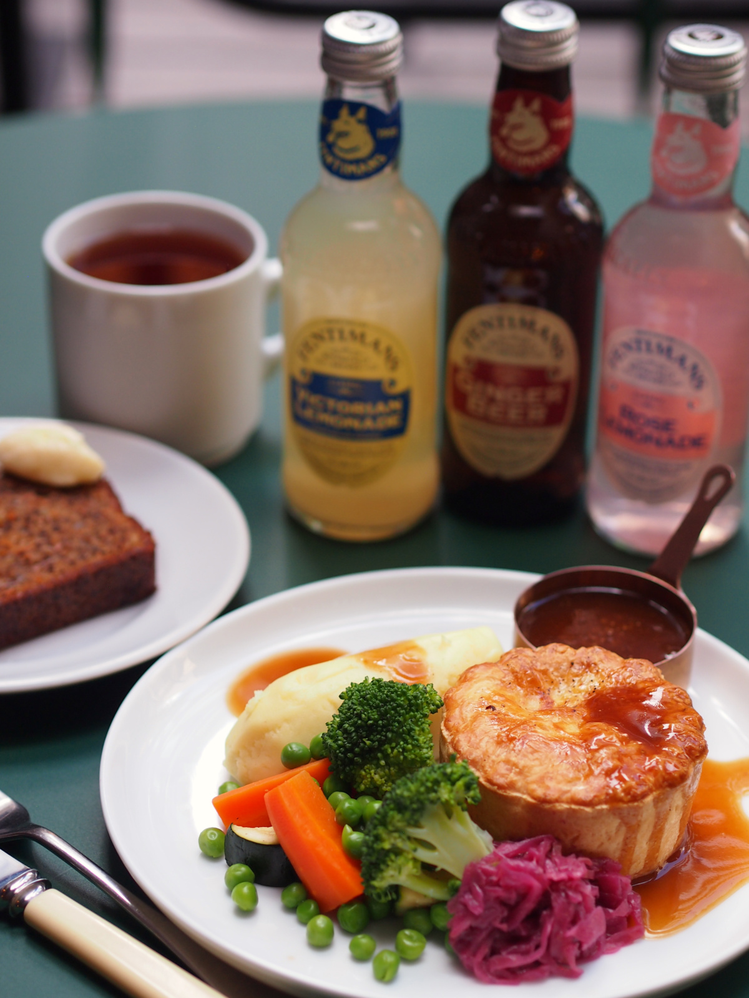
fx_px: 2596
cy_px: 499
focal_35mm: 90
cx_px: 374
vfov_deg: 21.8
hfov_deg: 16.4
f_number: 2.2
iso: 200
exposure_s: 1/160
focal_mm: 45
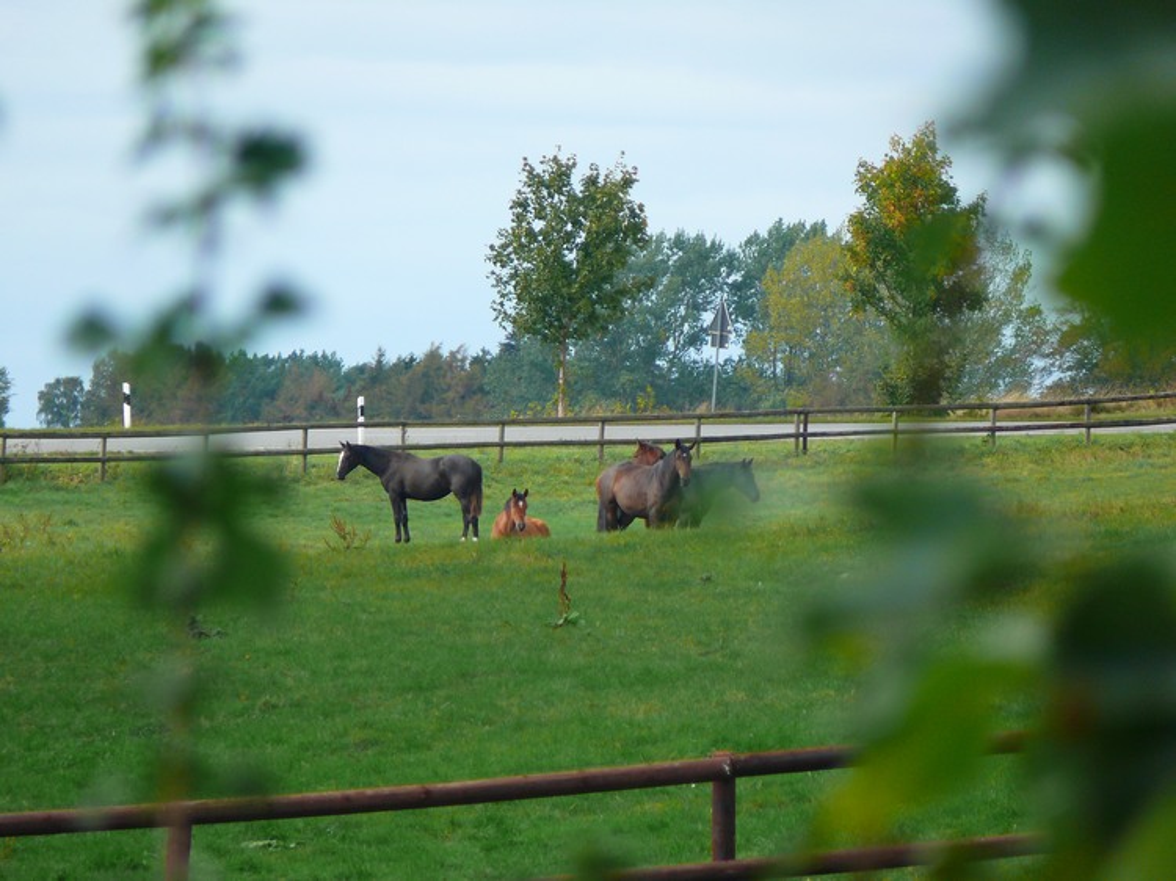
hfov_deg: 4.7
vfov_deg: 3.5
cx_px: 588
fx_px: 14264
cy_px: 440
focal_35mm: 420
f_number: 3.7
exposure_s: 1/125
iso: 125
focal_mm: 88.8
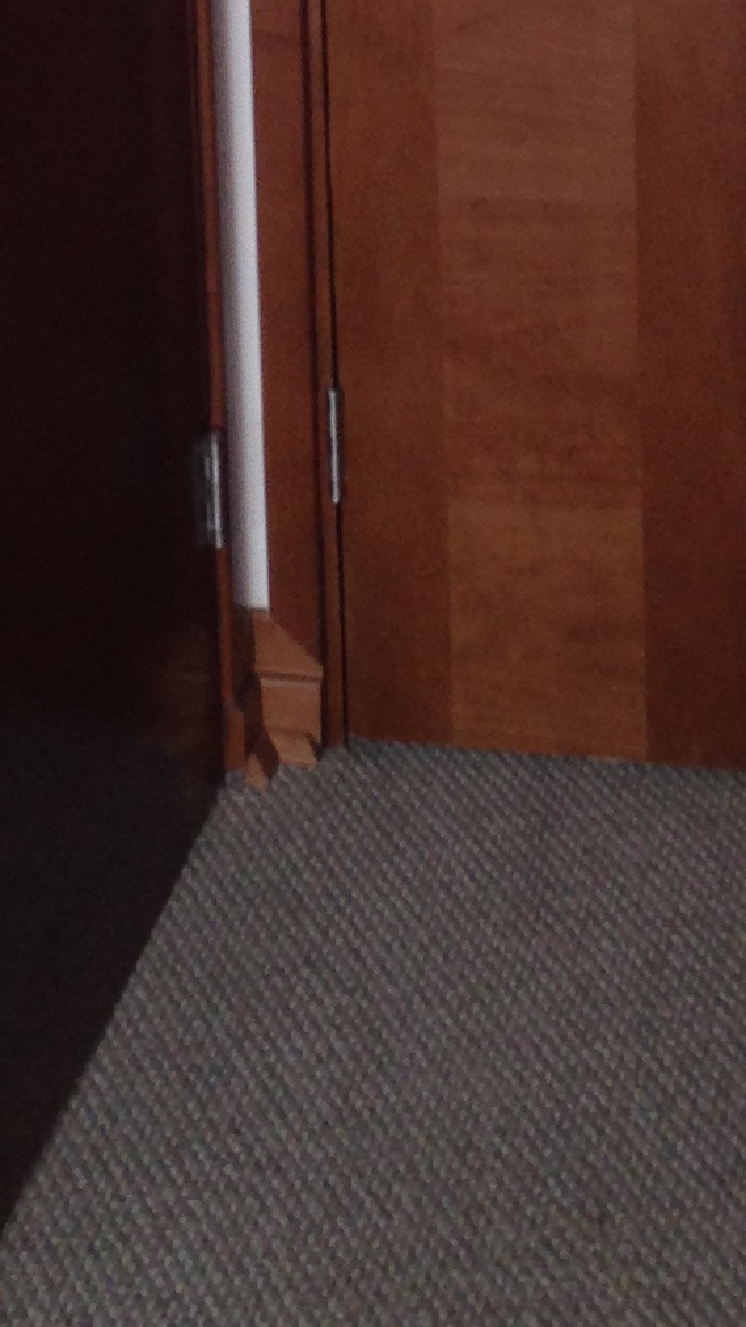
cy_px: -479
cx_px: 430
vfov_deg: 17.2
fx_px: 4081
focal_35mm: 116
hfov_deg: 10.4
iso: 80
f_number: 2.4
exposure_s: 1/120
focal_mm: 4.12
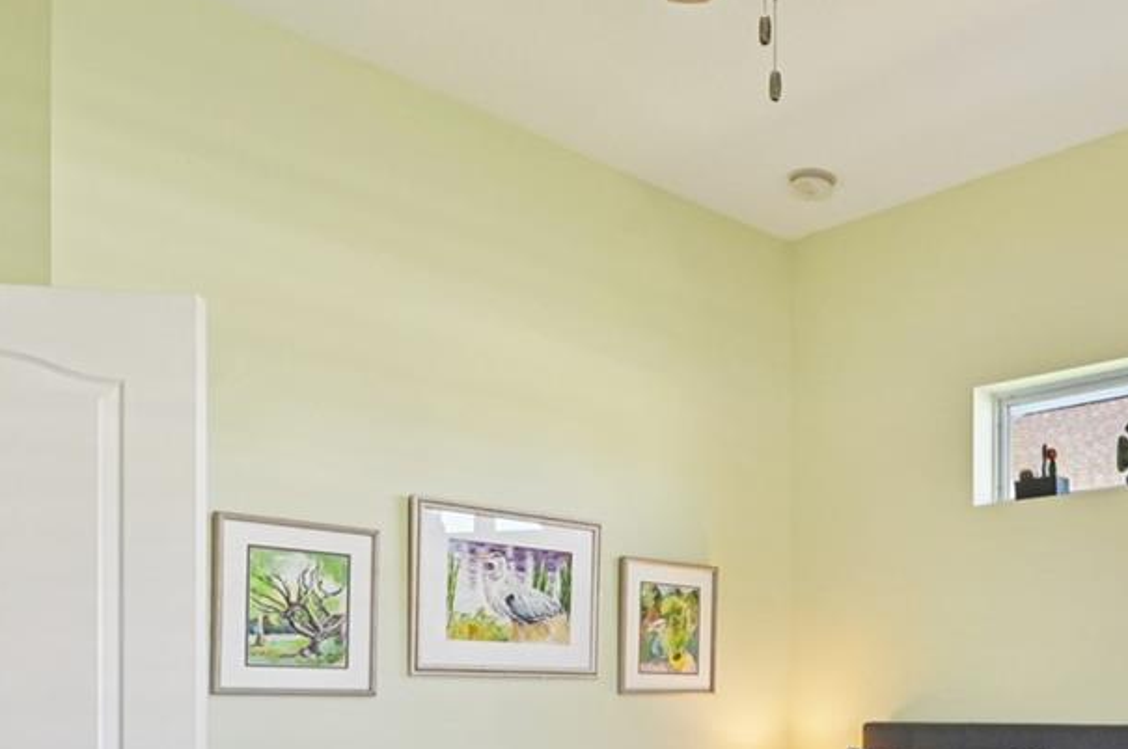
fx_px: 1158
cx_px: 996
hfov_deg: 47.2
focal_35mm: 37
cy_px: 677
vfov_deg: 33.9
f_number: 8
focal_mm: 14
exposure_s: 1/100
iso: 400
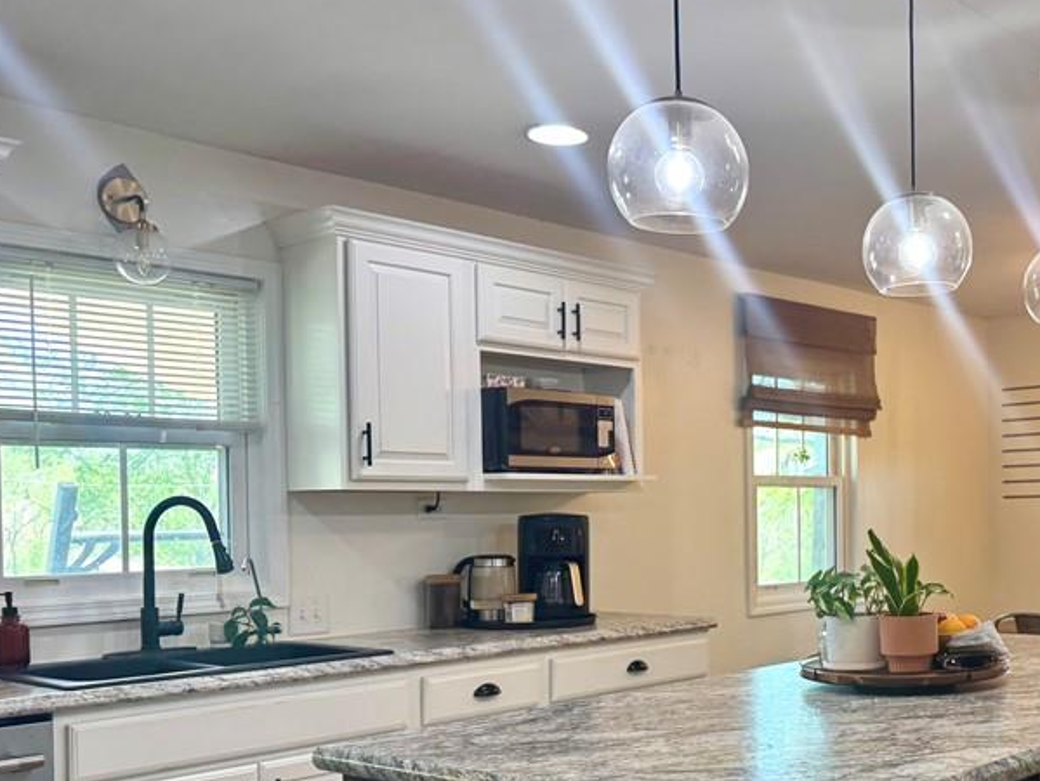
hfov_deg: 43.9
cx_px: 807
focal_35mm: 41
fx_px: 1233
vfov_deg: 34.7
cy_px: 538
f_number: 1.78
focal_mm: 6.76
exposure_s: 1/120
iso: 160
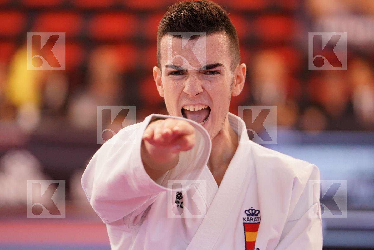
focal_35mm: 295
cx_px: 187
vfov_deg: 4.7
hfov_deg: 7.0
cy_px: 125
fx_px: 3064
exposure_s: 1/500
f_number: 2.8
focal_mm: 197
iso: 1600
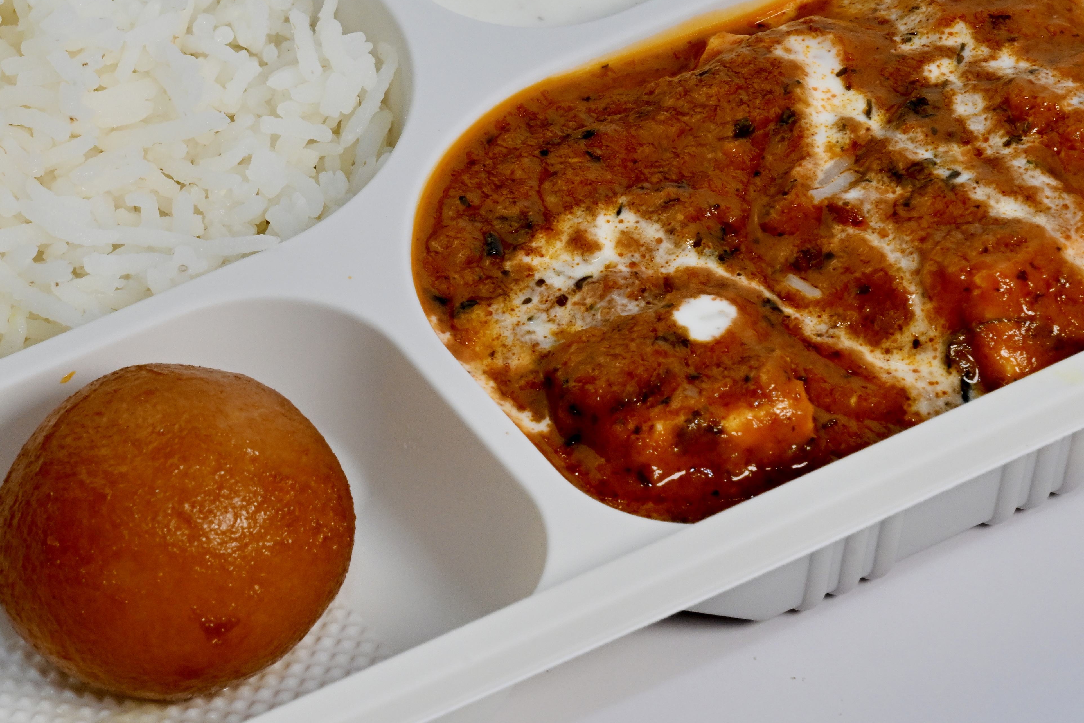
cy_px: 262
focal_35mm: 257
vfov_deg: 5.3
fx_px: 7738
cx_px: 468
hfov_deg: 8.0
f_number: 20
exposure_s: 1/125
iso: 1000
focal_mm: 120
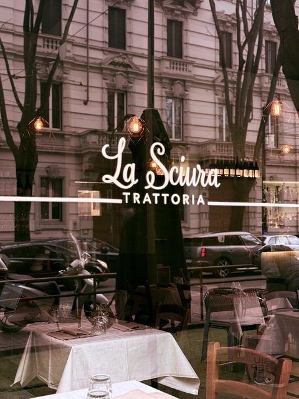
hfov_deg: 30.3
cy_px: 200
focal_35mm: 48
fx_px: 553
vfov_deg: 39.7
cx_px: 150
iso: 320
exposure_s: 1/100
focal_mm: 6.76
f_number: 1.78
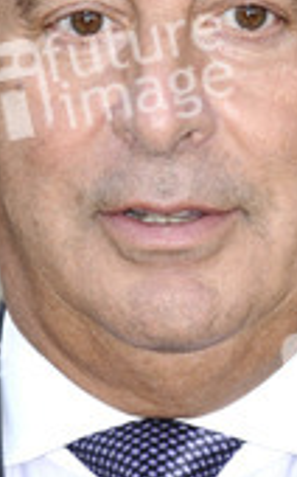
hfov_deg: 2.1
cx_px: 172
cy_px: 222
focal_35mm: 631
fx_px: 8188
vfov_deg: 3.3
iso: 200
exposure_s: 1/250
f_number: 4.5
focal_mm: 175
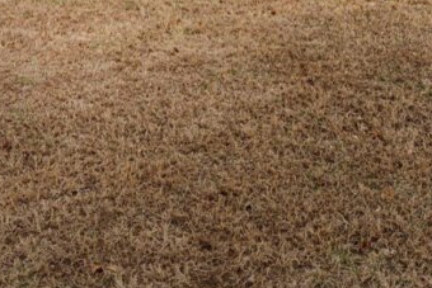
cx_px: 201
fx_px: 731
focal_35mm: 61
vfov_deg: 19.3
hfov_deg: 32.9
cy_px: -154
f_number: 9
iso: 250
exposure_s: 1/125
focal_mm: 11.5
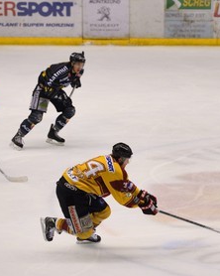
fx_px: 1735
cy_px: 138
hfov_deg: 7.3
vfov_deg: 9.1
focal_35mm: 213
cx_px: 132
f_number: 3.2
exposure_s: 1/1000
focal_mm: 150
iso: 1600
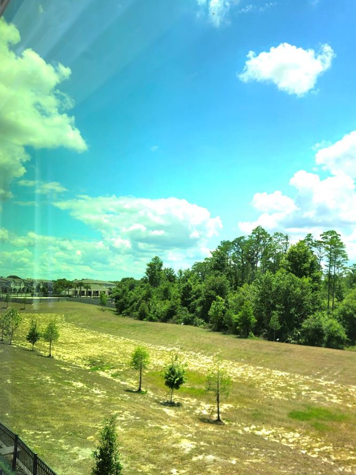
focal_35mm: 31
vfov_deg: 58.0
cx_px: 228
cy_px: 280
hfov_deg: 45.0
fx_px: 425
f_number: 1.8
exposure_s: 1/2000
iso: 25
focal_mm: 5.4
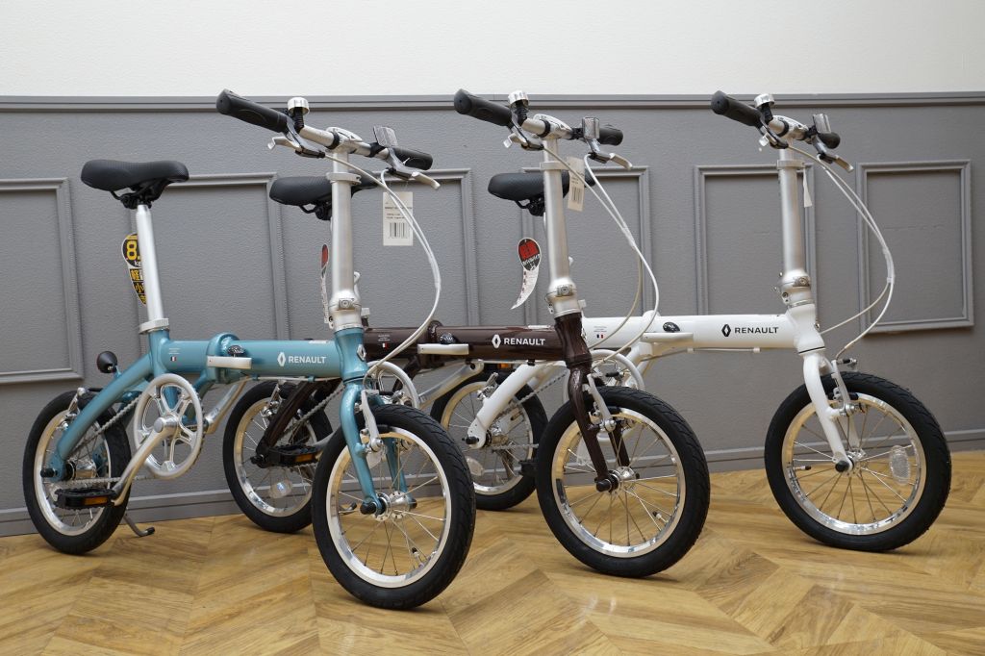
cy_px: 328
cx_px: 492
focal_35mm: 36
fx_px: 985
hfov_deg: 53.1
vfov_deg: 36.8
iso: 200
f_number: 5
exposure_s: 1/30
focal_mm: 24
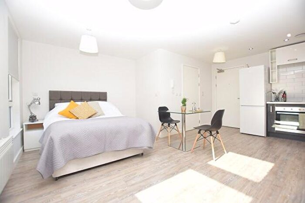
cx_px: 152
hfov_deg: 100.4
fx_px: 127
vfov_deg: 77.3
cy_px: 102
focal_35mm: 15
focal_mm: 10
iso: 160
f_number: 4
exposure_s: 1/200
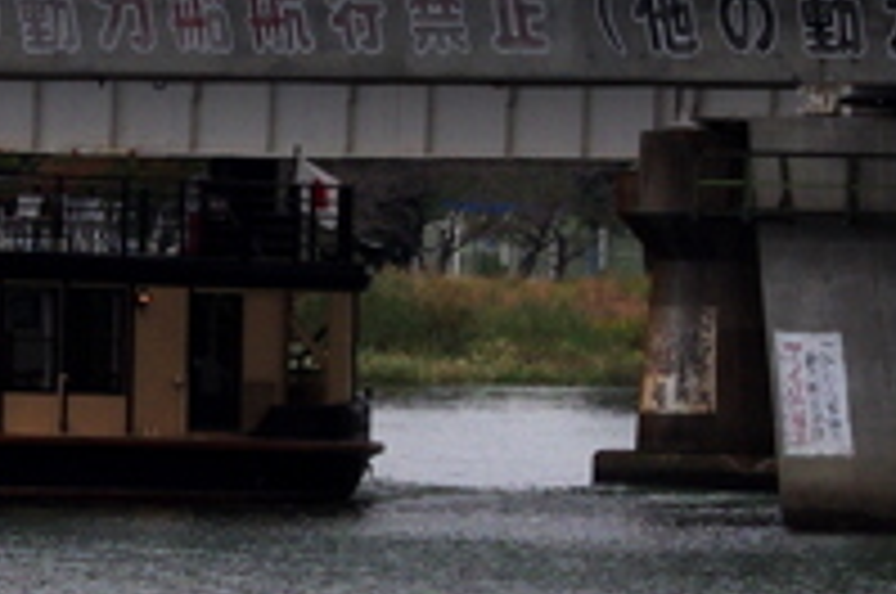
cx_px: -279
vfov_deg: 2.4
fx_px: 14338
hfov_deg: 3.6
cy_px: 310
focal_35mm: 577
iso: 160
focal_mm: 75
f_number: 6.3
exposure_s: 1/500
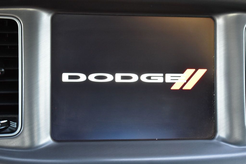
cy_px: 82
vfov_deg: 18.9
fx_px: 492
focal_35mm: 72
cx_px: 123
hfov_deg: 28.1
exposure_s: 1/15
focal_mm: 48
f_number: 6.3
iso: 1600
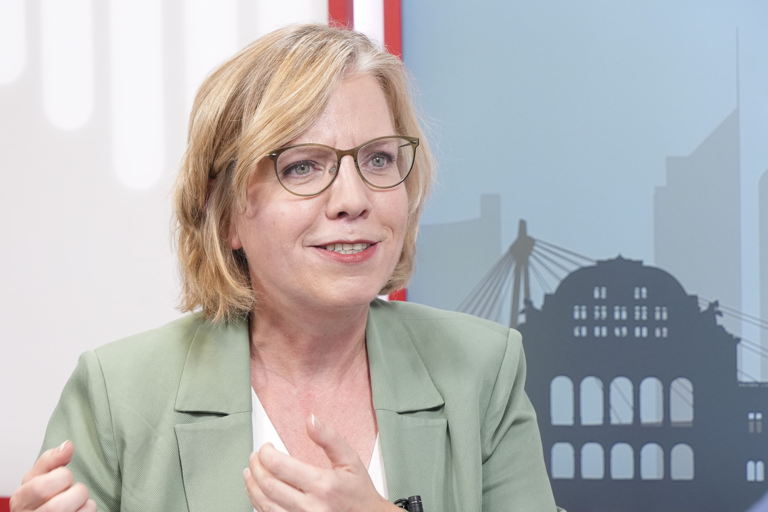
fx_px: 3819
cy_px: 316
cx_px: 315
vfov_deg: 7.7
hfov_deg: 11.5
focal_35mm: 179
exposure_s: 1/160
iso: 2000
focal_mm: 123
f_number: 6.3
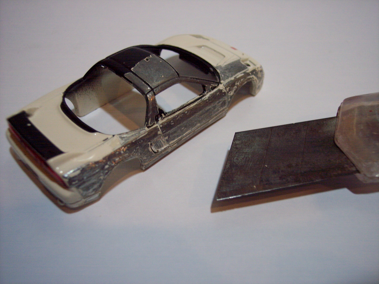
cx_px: 190
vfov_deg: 36.8
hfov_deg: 47.9
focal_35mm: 39
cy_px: 142
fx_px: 427
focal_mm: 8
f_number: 3.4
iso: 200
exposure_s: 1/20
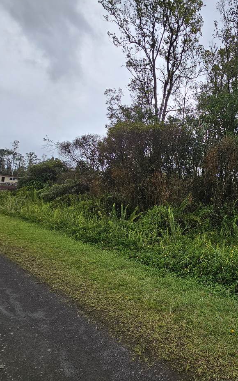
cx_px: 220
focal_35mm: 19
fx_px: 197
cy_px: 186
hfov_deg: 53.4
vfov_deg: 88.0
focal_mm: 2.2
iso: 50
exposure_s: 1/588
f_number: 2.2
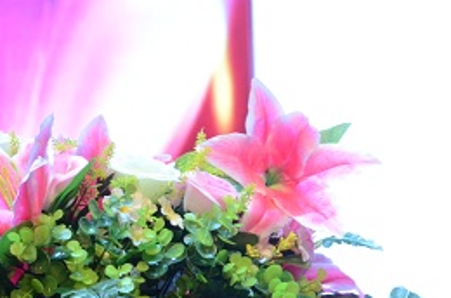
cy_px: 230
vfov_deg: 3.2
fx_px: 5303
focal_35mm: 424
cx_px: -36
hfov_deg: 4.9
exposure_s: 1/50
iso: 1250
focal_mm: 105
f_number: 7.1
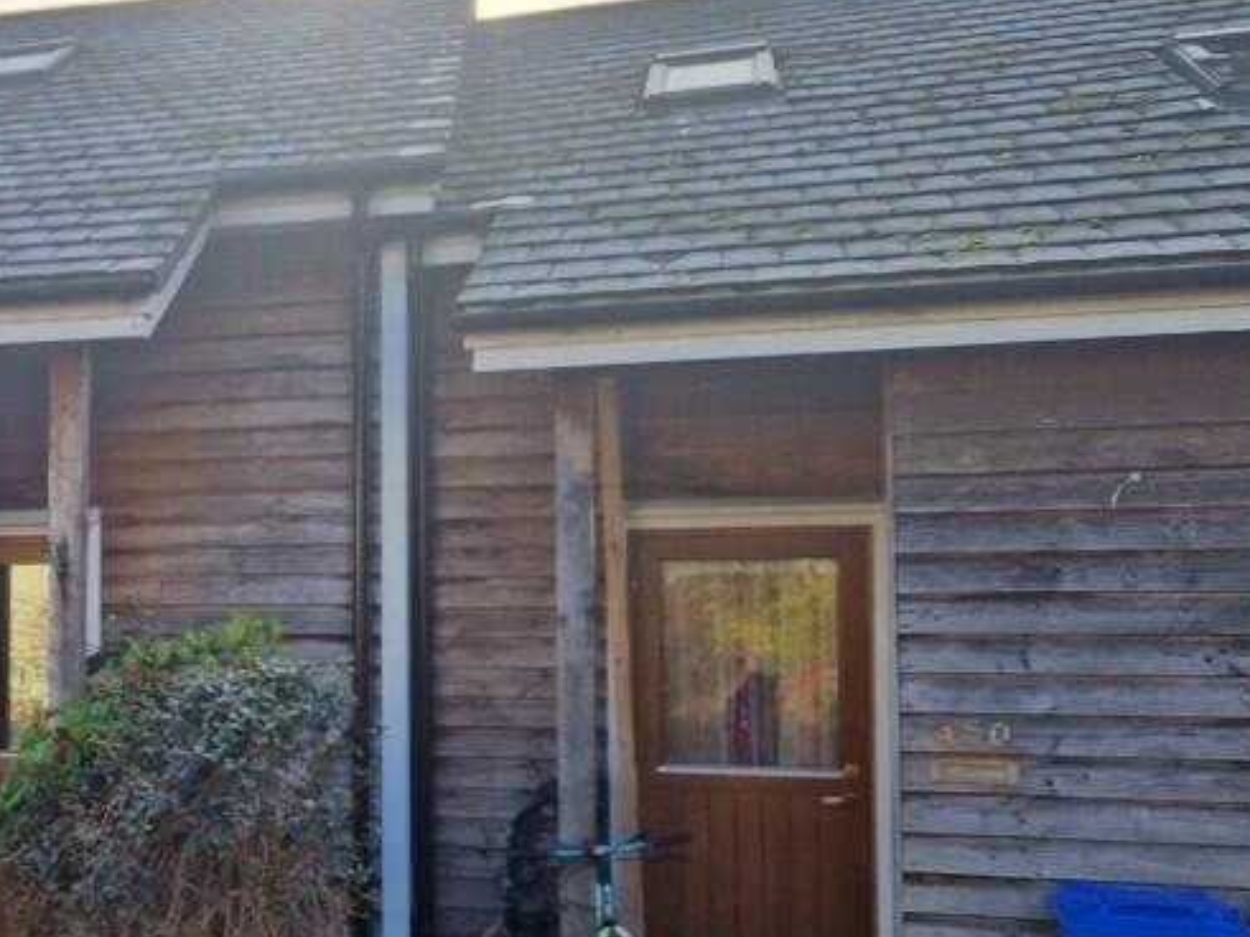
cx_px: 18
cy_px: 619
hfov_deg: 36.0
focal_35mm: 48
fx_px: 1733
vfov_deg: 30.1
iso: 50
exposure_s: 1/704
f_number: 1.8
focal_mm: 5.4
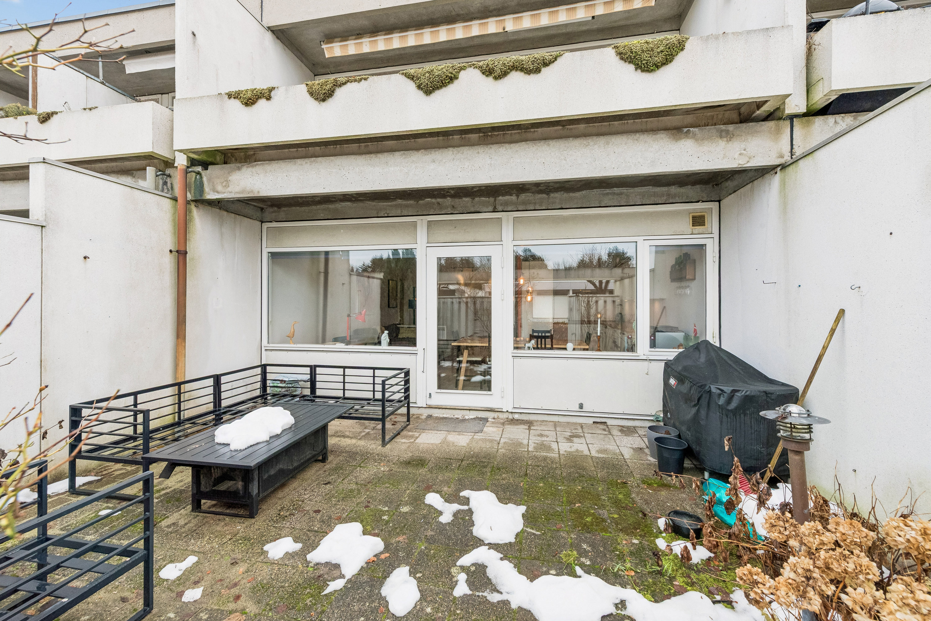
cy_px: 310
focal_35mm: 14
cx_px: 466
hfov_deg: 104.3
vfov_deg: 81.2
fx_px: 362
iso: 1800
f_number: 13
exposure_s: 1/125
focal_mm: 14
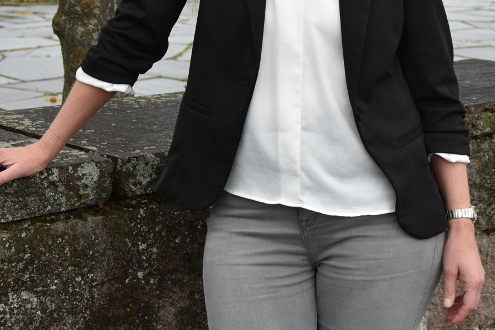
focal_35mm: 85
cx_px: 279
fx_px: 1168
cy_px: -8
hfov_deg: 23.9
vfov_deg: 15.7
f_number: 5
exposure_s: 1/100
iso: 400
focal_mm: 26
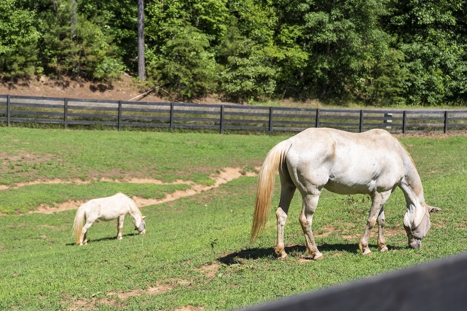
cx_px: 176
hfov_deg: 24.1
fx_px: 1091
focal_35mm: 84
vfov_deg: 16.2
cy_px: 159
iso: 200
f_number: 2.8
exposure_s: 1/6400
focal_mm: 60.8
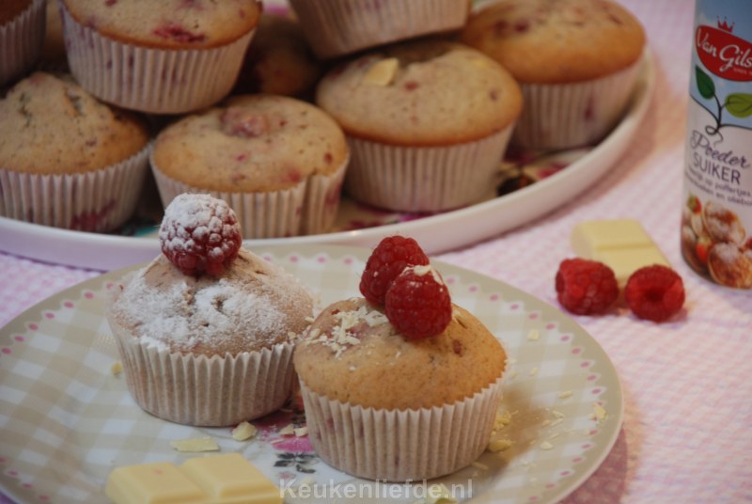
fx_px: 4236
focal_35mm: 202
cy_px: 252
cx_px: 376
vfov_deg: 6.8
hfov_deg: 10.1
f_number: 5.6
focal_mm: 135
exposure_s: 1/10
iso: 160
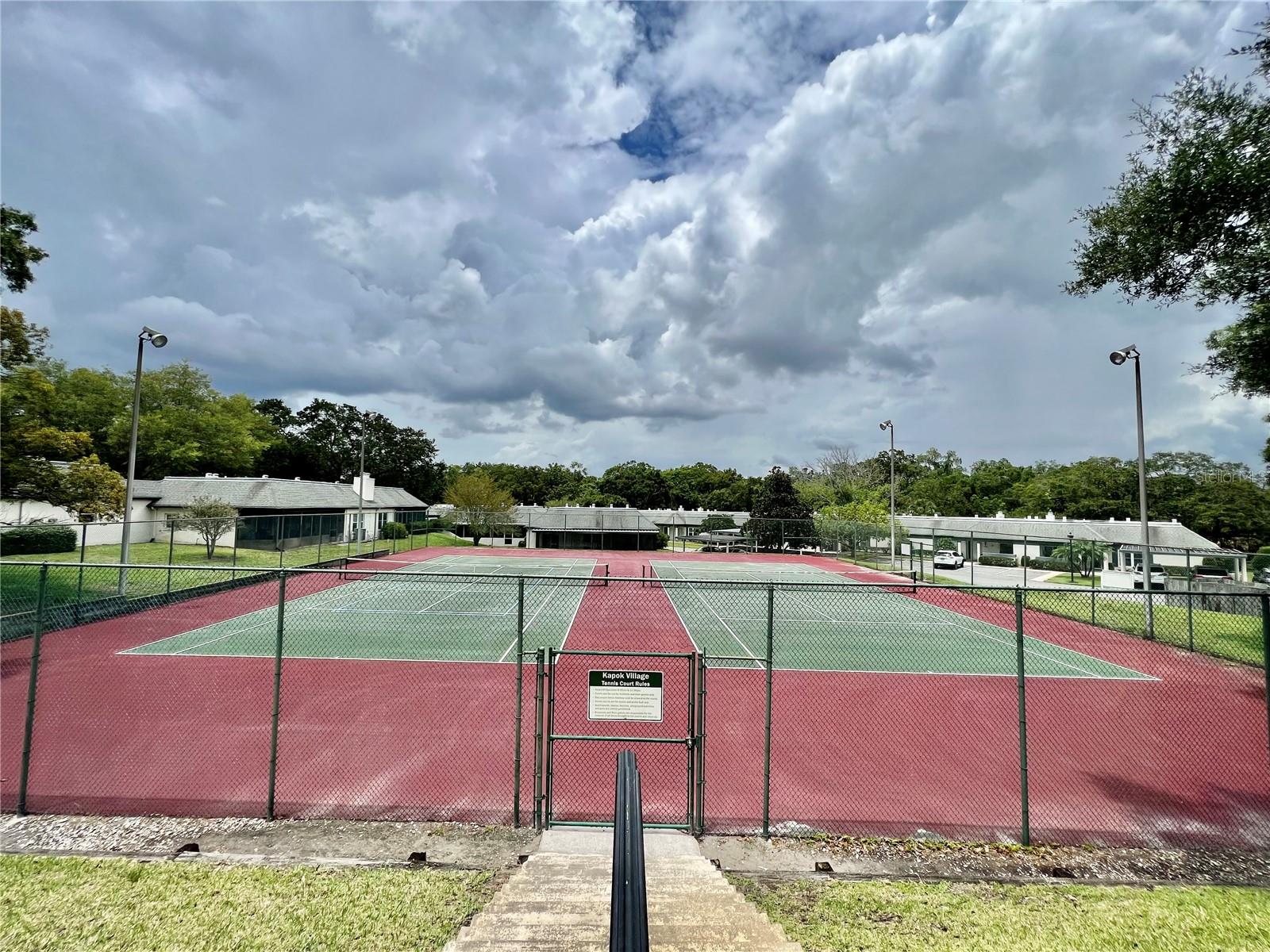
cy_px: 476
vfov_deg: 89.9
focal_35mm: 13
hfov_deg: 106.2
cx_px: 635
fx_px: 477
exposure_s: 1/3650
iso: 32
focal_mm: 1.57
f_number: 1.8
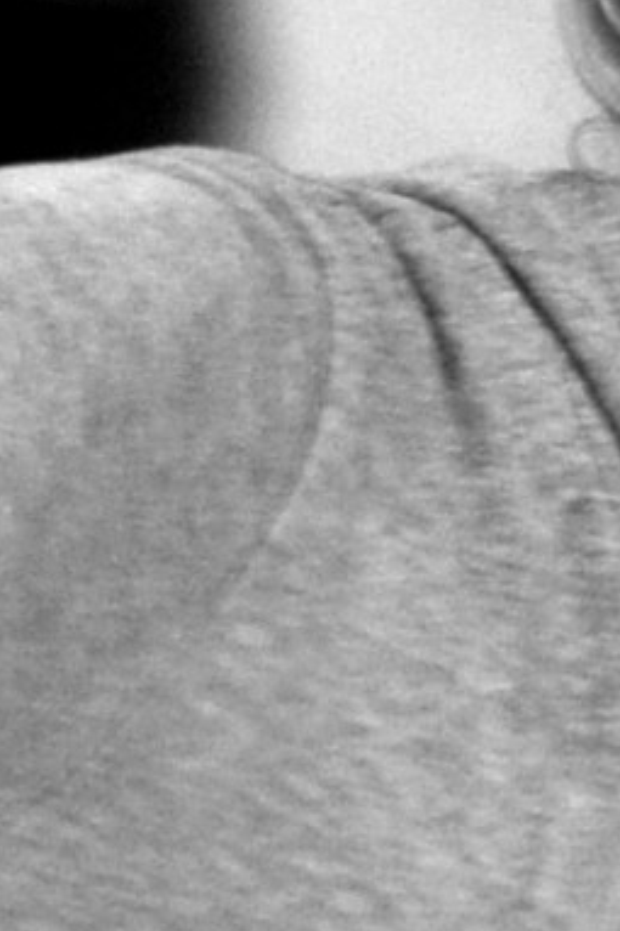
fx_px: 36843
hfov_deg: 1.0
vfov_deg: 1.4
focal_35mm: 1425
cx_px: 991
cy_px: 1339
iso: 400
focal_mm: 130
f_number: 5
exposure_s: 1/40
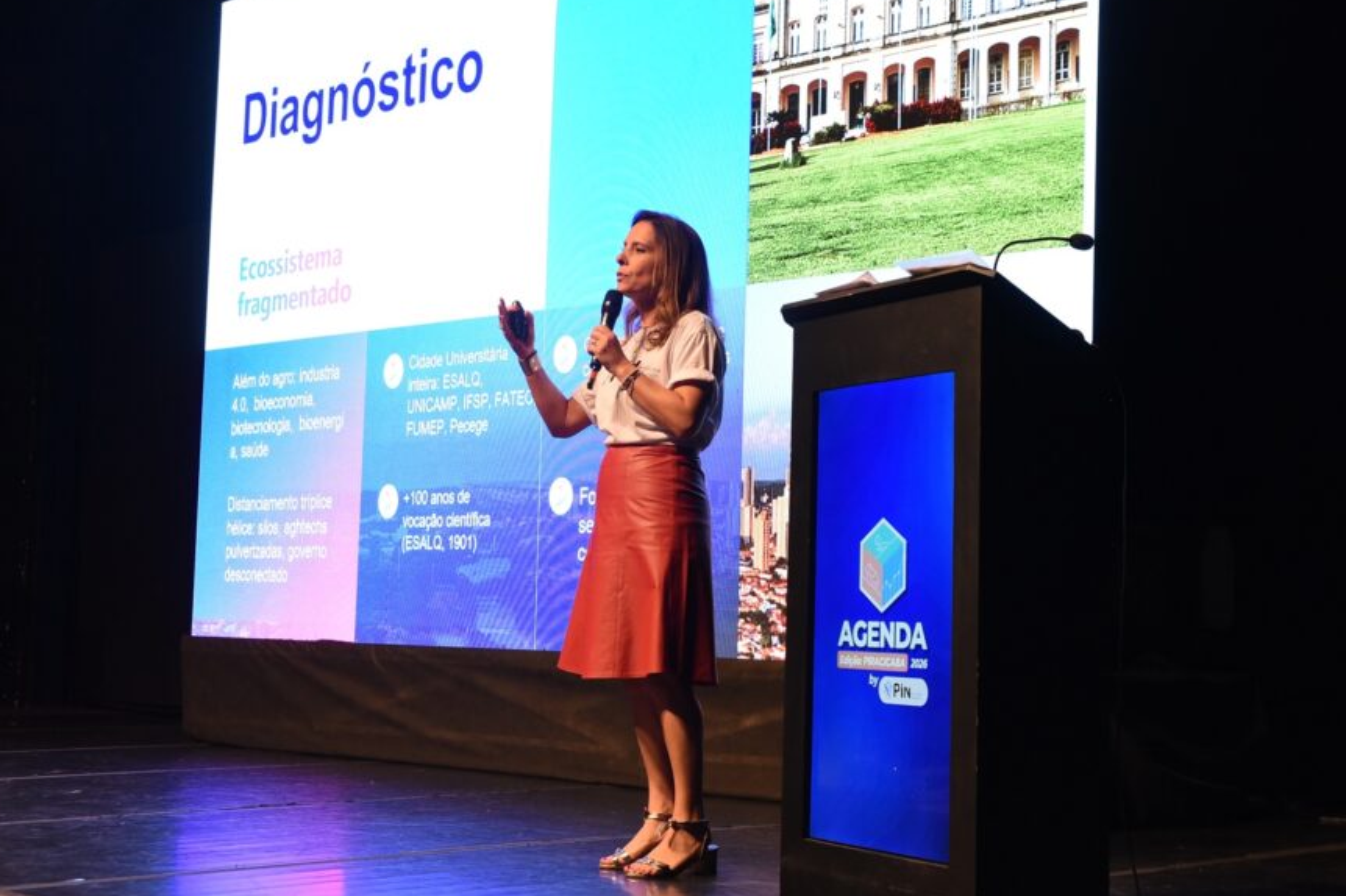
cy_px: 434
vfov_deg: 23.8
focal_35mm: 57
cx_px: 750
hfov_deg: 35.0
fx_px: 2130
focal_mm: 48
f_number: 4
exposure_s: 1/200
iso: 2500
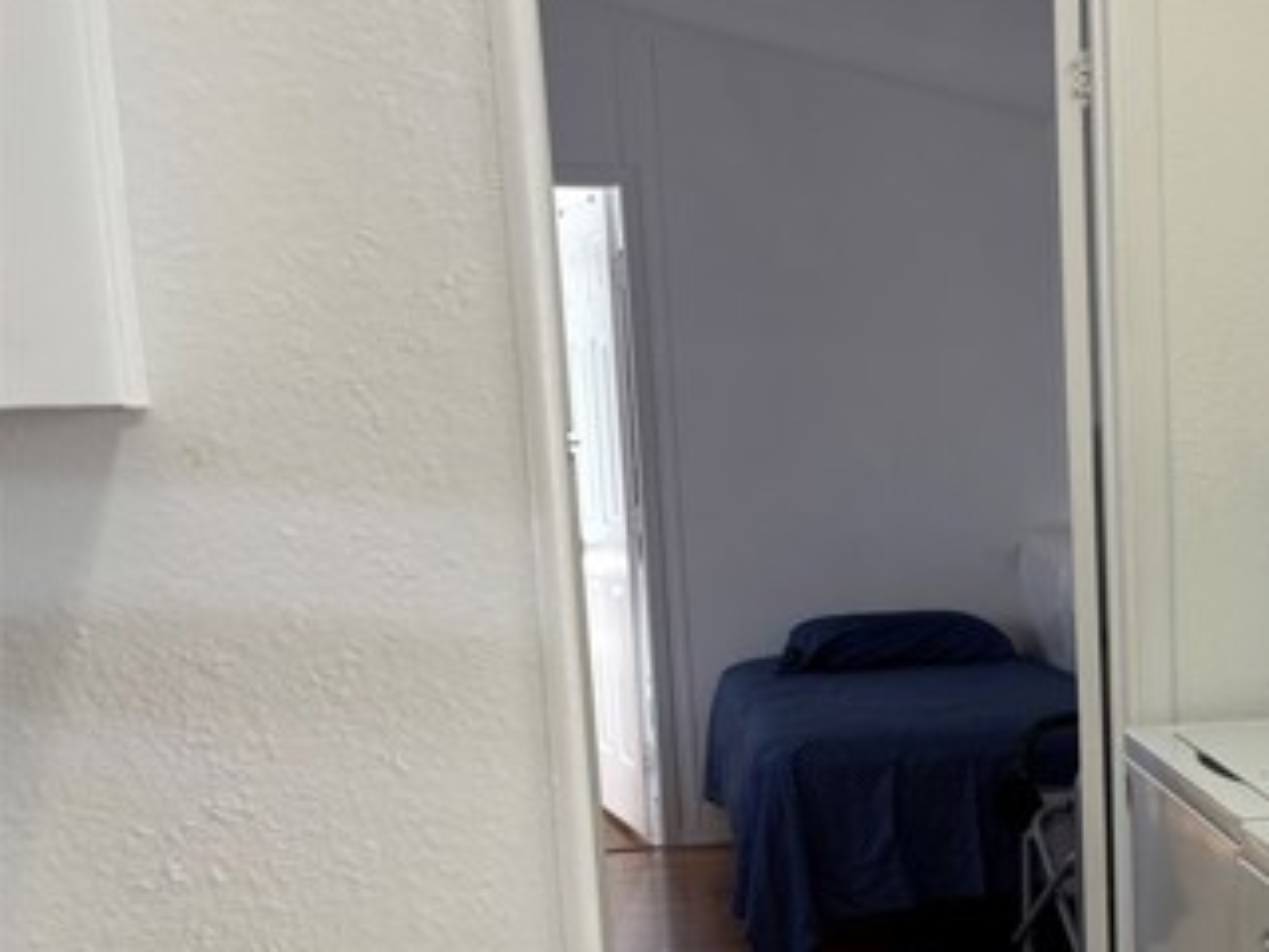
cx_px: 1265
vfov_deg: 27.5
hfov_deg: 33.7
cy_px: 766
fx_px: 1906
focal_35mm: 52
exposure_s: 1/60
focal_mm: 5.96
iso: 64
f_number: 1.6
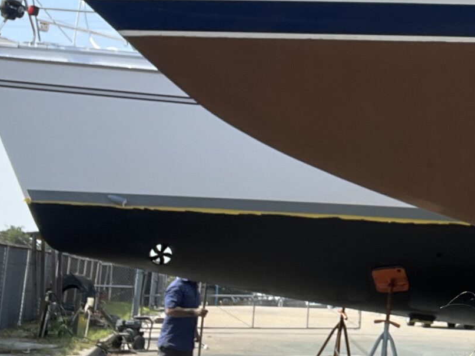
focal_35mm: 73
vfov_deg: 19.9
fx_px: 1002
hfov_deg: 24.8
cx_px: 526
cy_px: 55
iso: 32
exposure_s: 1/857
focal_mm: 2.71
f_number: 2.2
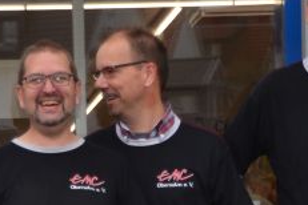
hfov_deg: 8.1
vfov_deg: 5.3
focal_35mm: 253
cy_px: 377
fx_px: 2164
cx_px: 131
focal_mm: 38
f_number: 4.2
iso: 100
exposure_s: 1/125
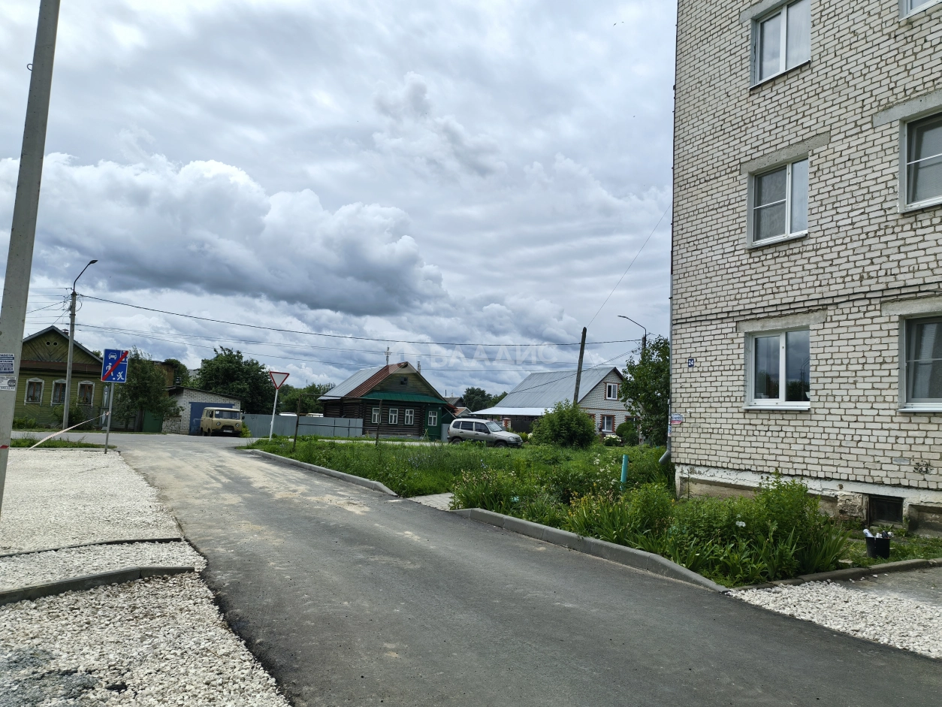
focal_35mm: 27
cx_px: 471
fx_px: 735
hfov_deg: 65.3
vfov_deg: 51.4
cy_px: 354
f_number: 1.9
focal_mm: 5.52
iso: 50
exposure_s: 1/2506
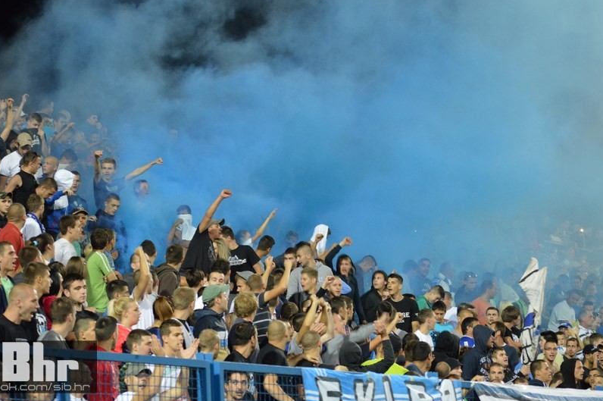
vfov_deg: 9.8
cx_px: 273
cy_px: 188
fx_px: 2326
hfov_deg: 14.8
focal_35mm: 139
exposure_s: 1/80
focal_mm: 82
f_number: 5
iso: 1600
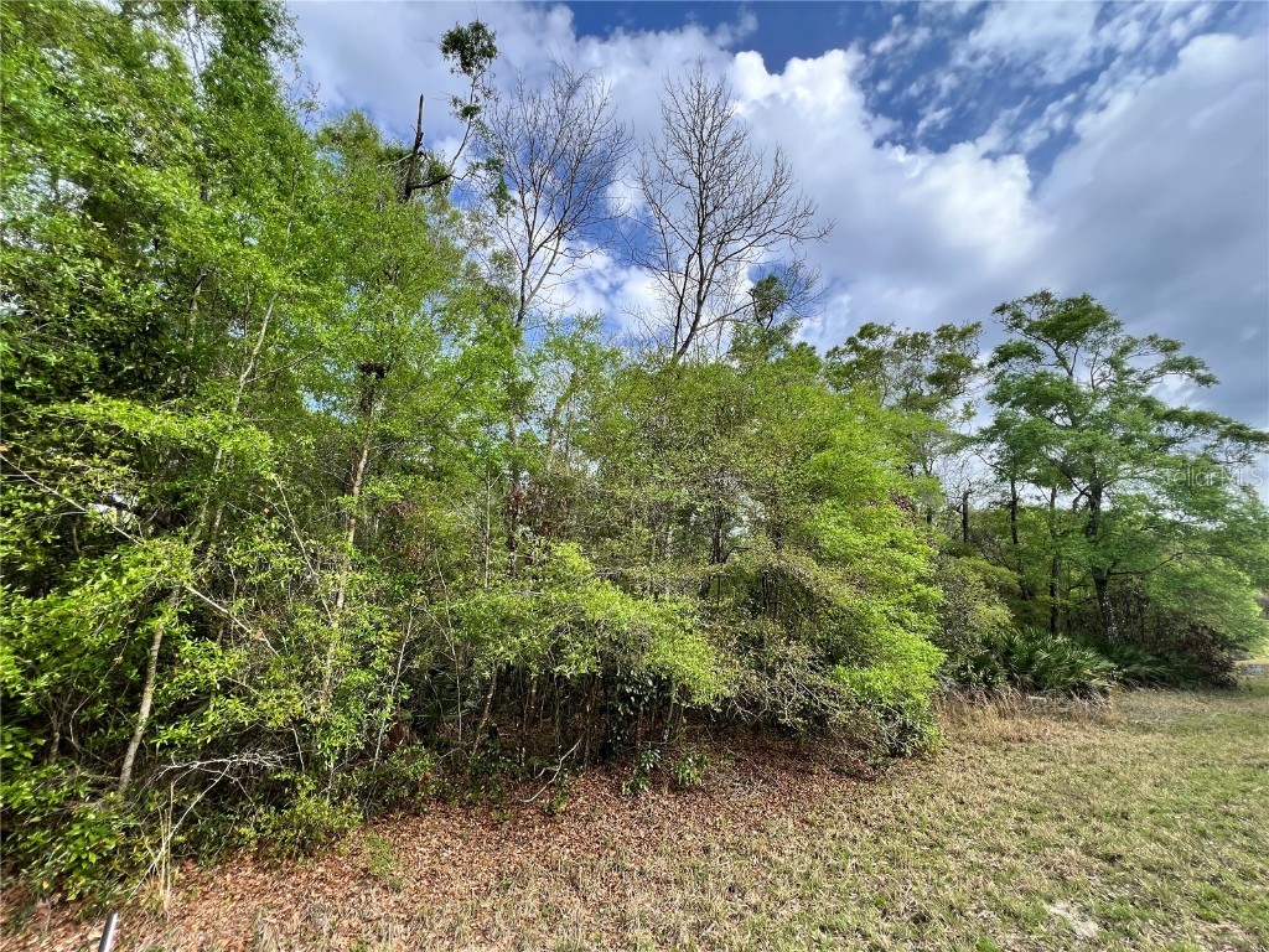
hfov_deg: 106.2
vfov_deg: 89.9
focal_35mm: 13
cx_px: 634
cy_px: 476
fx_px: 477
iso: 32
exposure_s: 1/501
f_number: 1.8
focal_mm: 1.57
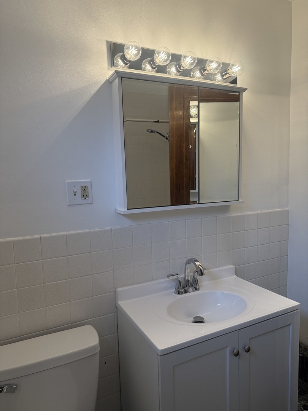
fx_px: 285
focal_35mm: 24
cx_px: 154
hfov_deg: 56.8
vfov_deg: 71.6
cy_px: 206
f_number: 1.78
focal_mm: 6.76
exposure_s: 1/239
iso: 200
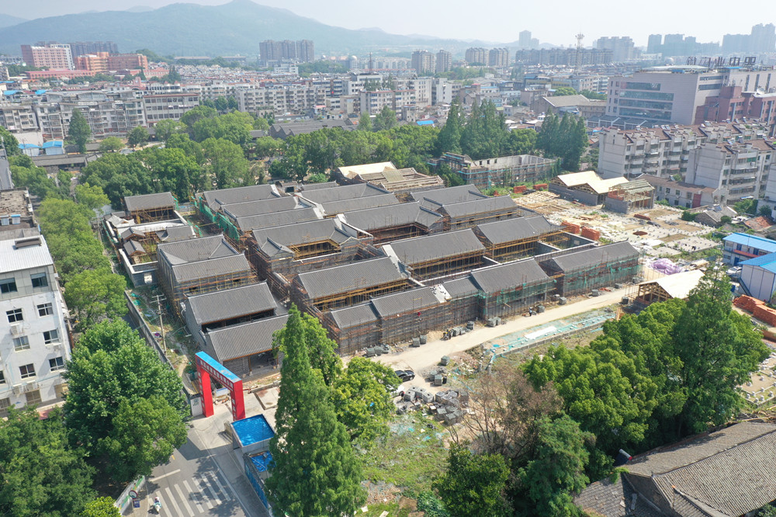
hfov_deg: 65.5
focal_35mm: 28
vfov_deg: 46.4
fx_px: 603
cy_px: 258
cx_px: 388
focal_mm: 10.26
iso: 100
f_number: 5.6
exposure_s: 1/320
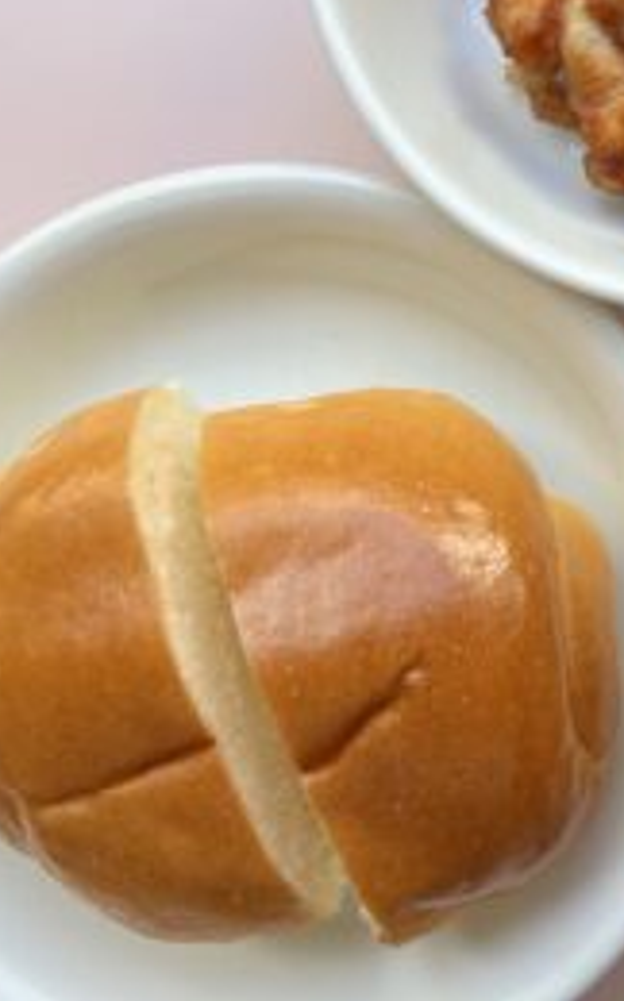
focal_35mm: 53
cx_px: 716
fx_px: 1445
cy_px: 310
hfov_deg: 22.7
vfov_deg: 37.7
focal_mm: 5.7
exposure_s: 1/204
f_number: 1.5
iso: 40
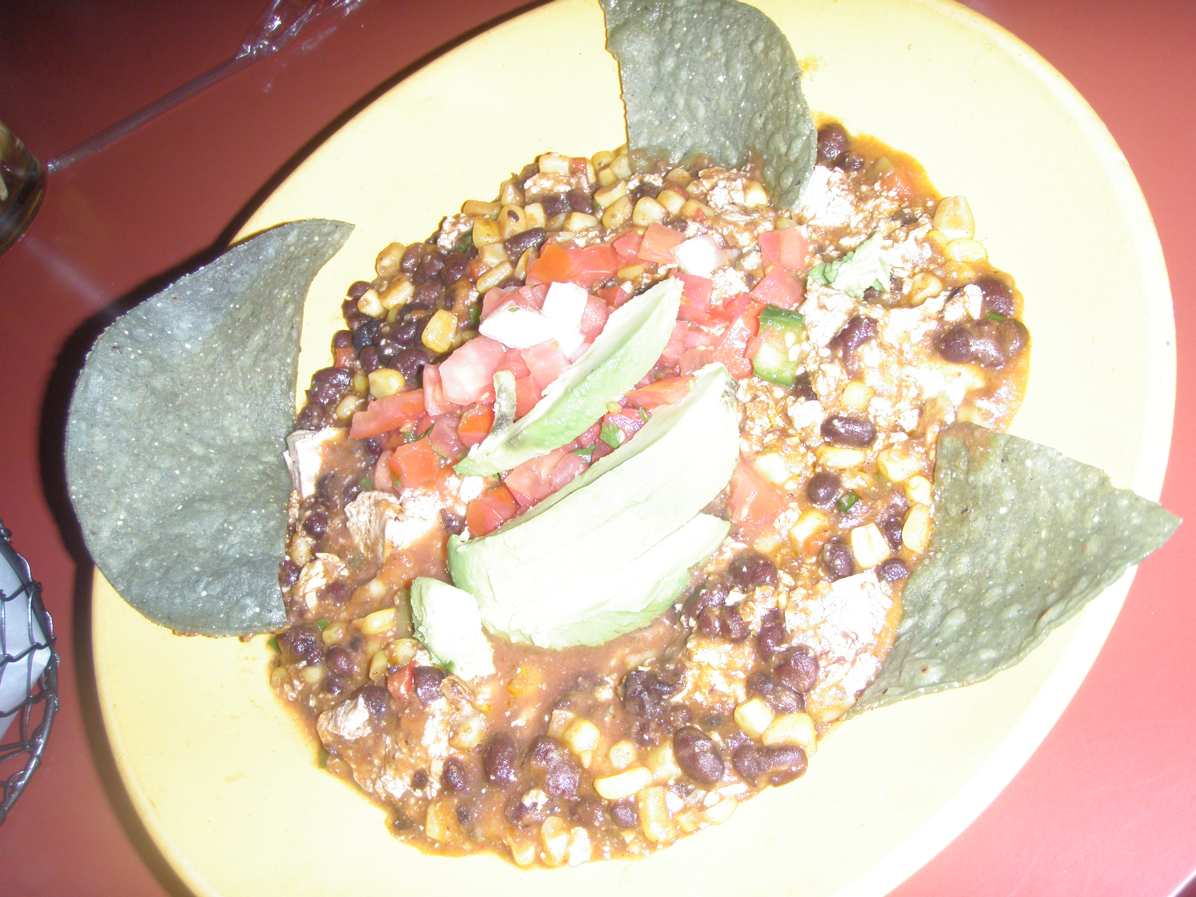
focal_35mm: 38
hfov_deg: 49.0
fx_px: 1313
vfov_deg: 37.7
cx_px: 598
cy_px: 448
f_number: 3.5
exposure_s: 1/30
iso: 100
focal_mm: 6.7
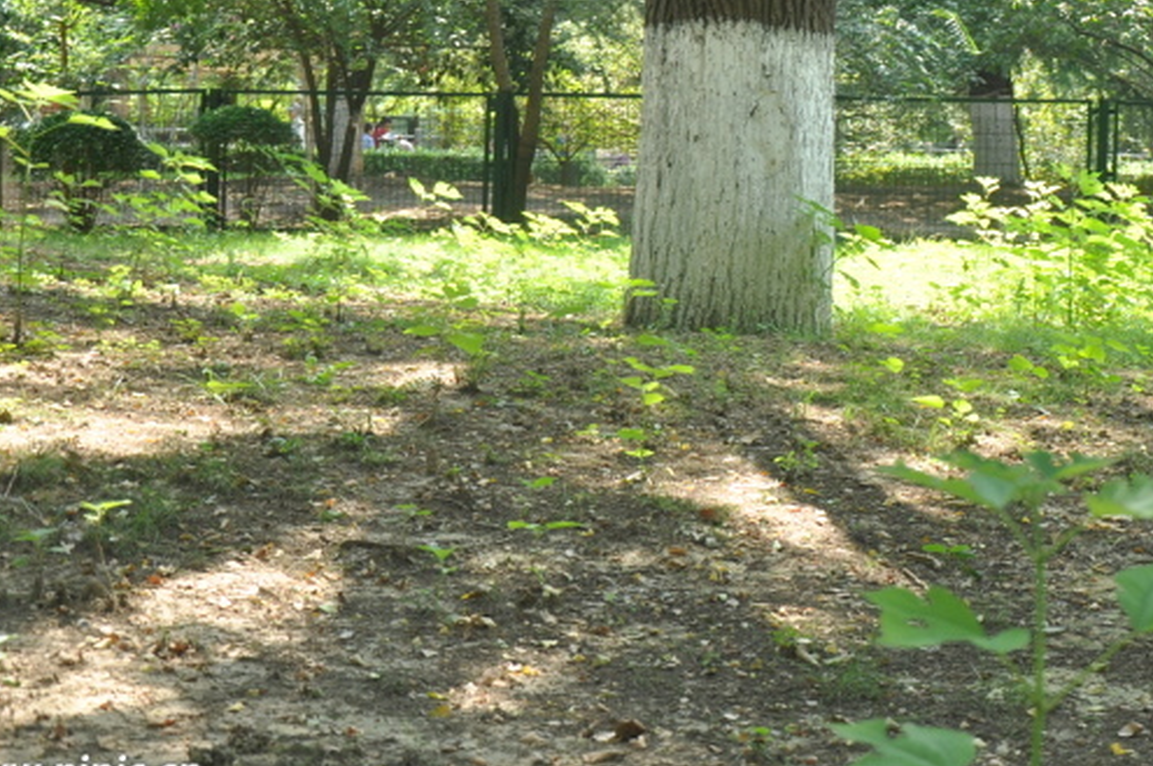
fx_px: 2976
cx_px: 901
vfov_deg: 14.5
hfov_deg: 21.7
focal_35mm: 93
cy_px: 21
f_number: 4.5
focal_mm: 30
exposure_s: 1/160
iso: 320
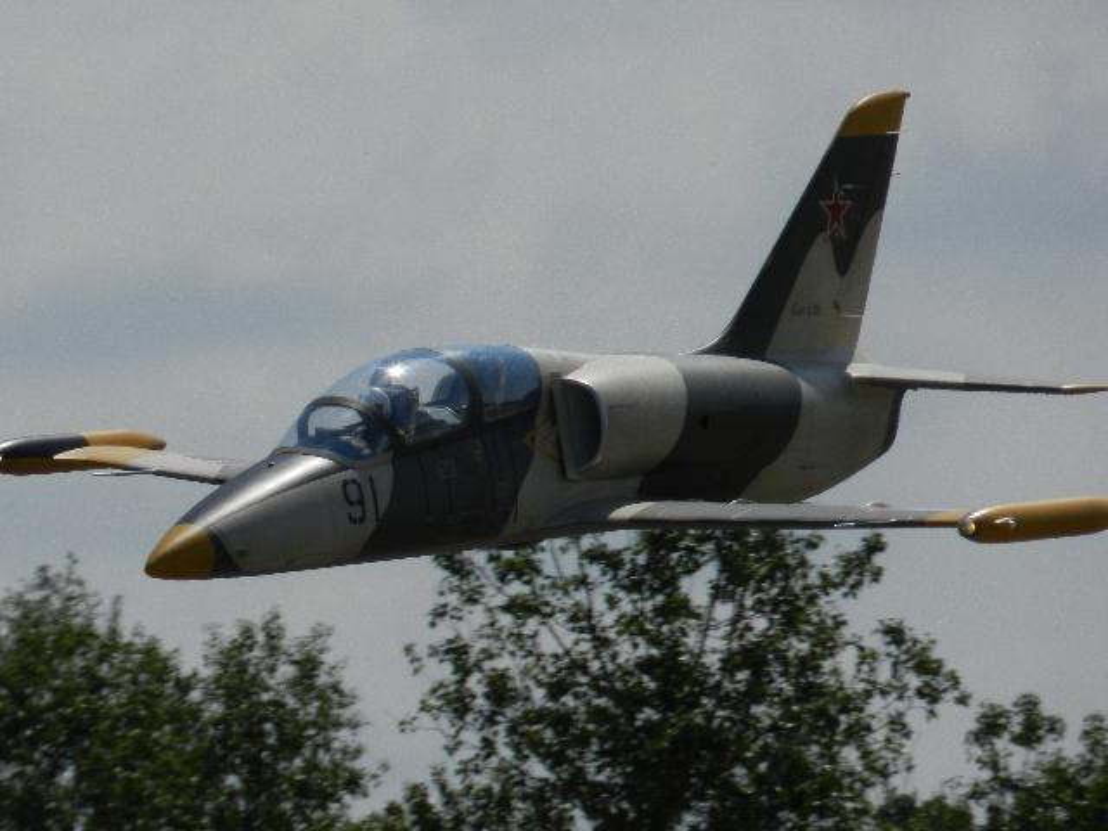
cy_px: 416
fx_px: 25927
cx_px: 554
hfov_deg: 2.4
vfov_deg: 1.8
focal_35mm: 810
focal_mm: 144
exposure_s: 1/1000
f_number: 8
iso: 160
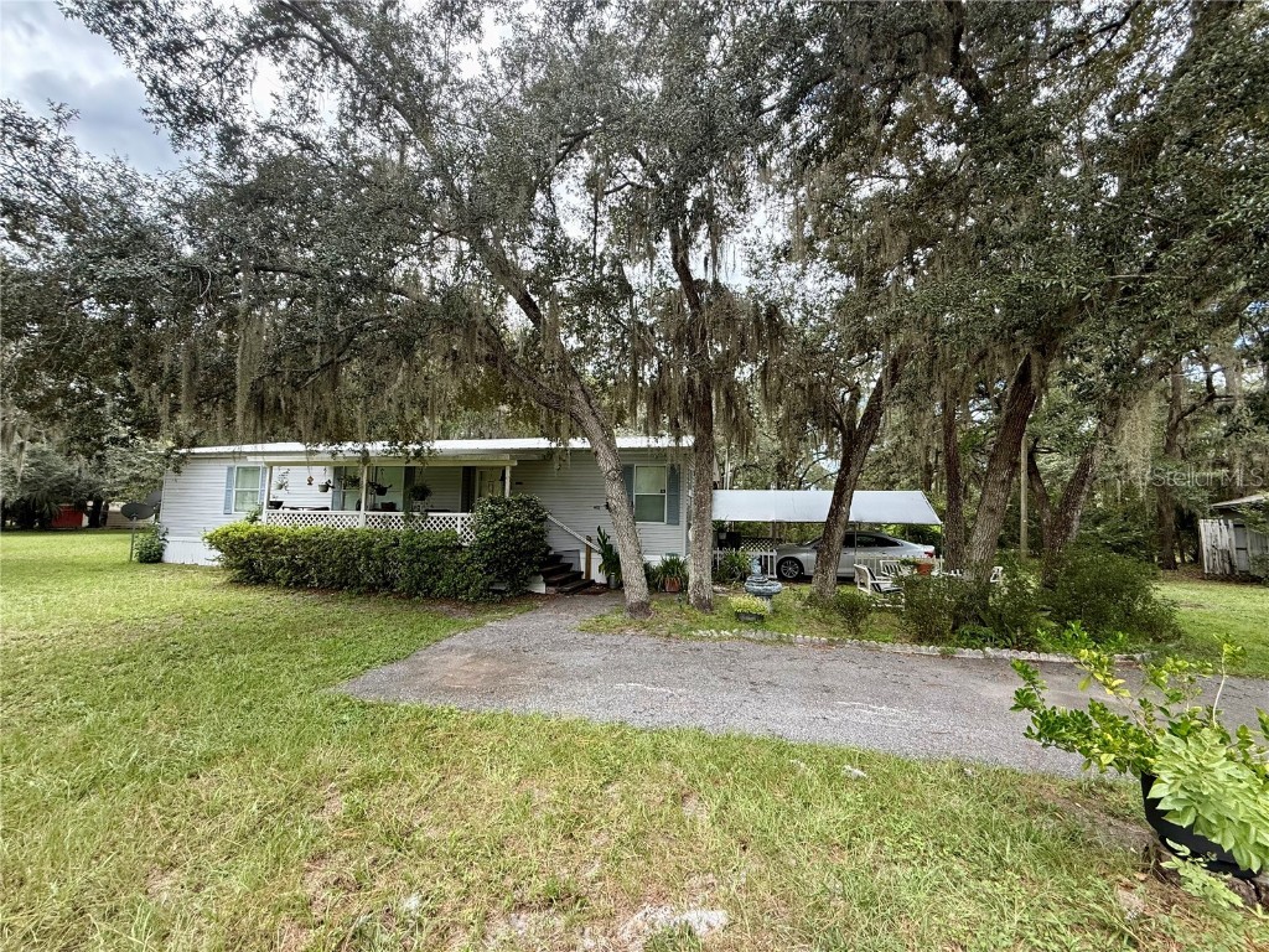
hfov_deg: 102.1
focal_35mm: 14
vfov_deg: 85.7
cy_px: 476
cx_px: 634
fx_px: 513
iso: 64
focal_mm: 2.22
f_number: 2.2
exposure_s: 1/335
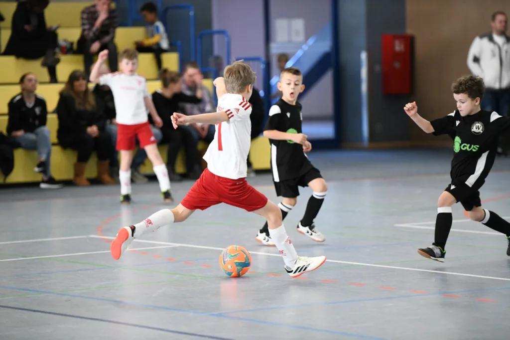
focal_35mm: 175
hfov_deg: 11.7
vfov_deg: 7.8
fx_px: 2478
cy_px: 170
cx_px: 255
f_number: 2.8
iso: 8000
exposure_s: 1/1250
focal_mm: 175
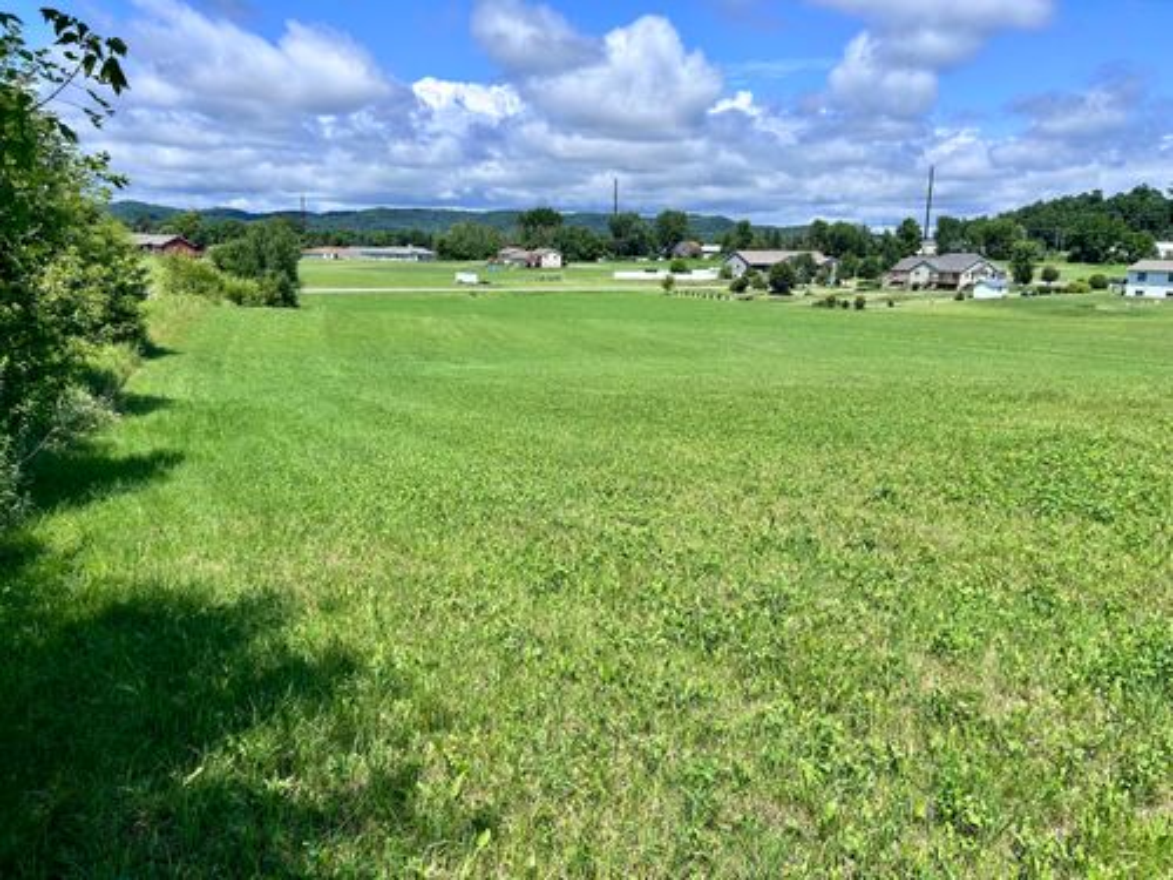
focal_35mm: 26
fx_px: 881
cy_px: 440
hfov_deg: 67.3
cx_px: 586
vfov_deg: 53.1
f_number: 1.5
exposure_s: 1/3831
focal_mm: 5.7
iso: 50
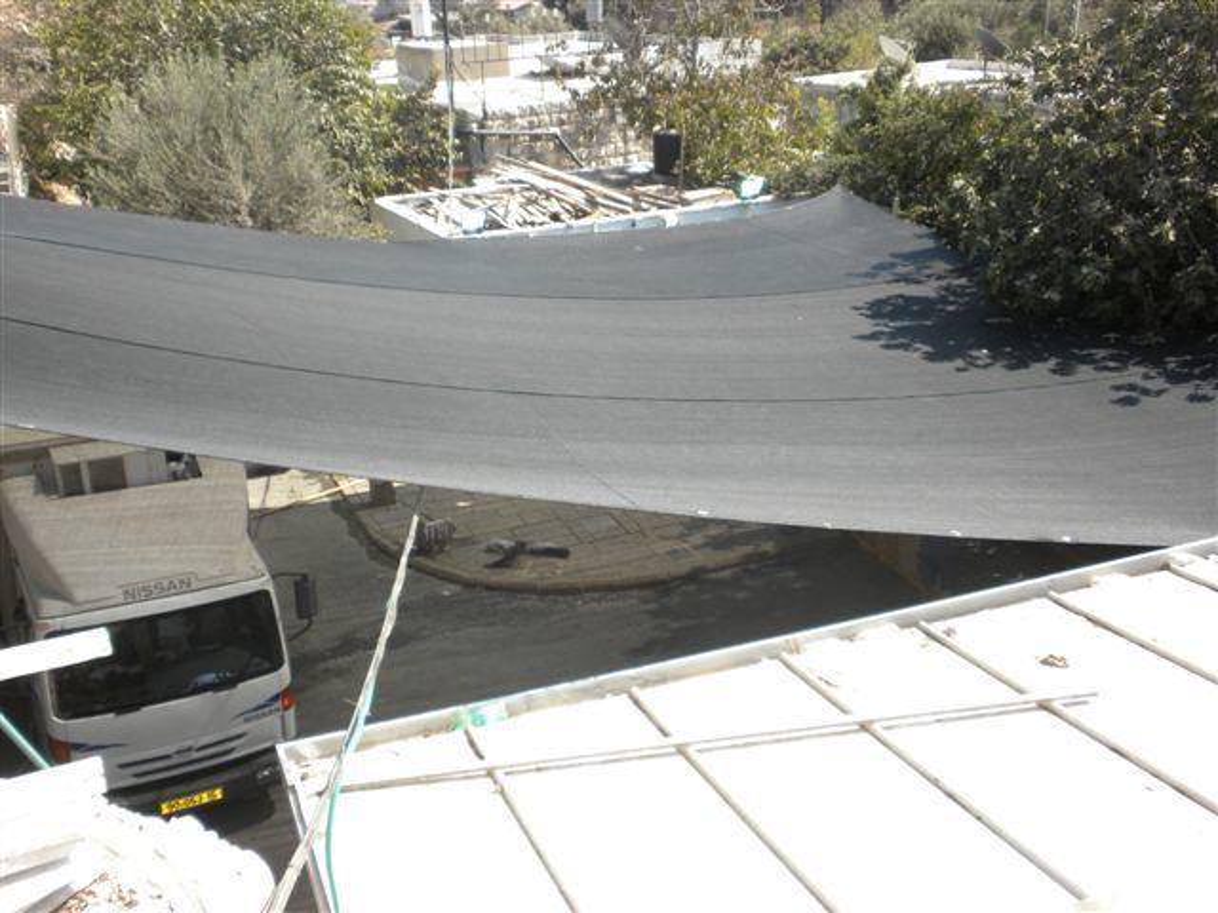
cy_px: 456
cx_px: 609
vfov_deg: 38.7
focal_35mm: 37
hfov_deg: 50.1
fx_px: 1302
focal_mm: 6.6
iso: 90
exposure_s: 1/456
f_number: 3.5
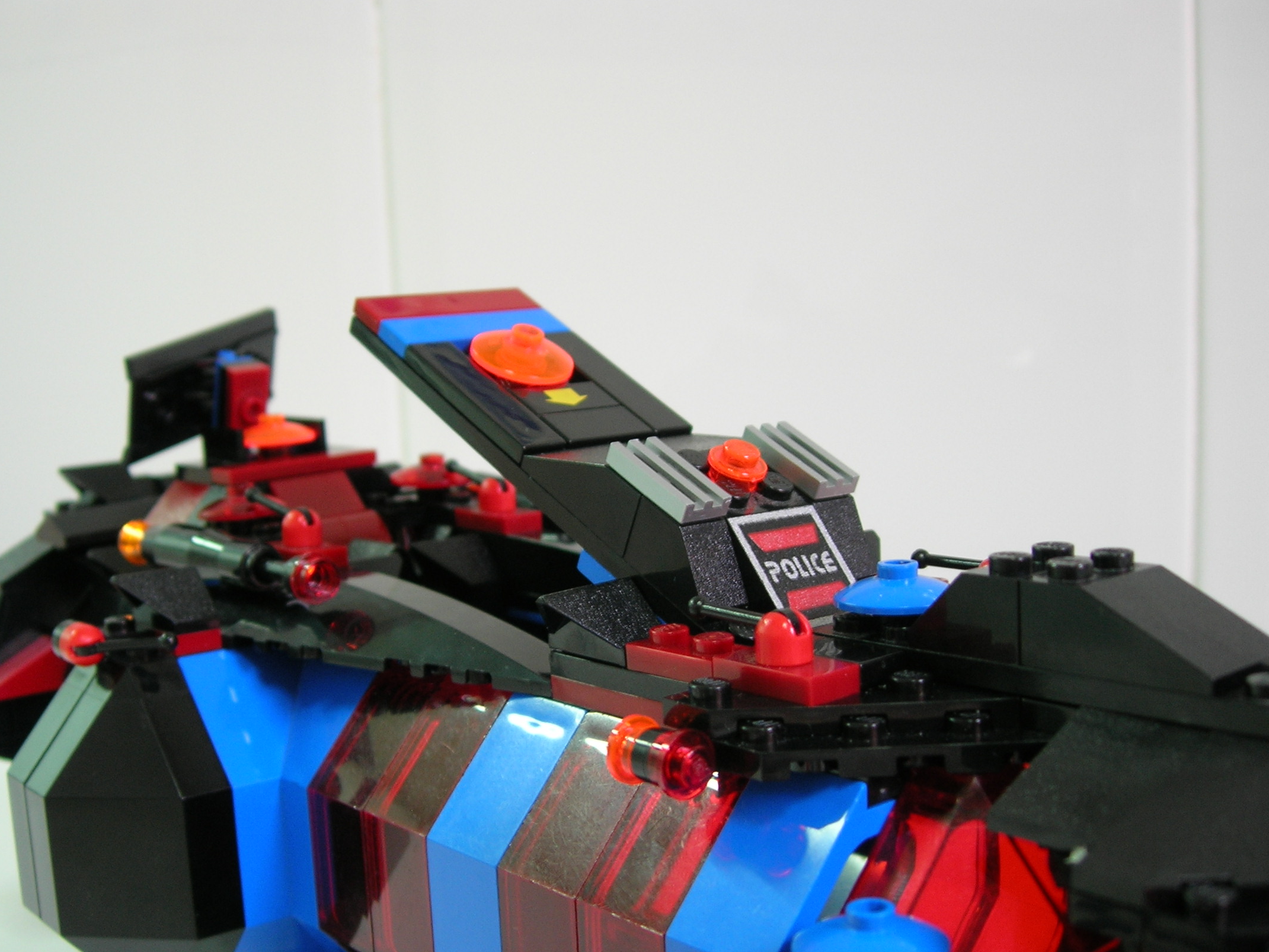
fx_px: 1686
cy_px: 554
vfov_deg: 31.5
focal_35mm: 46
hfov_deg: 41.2
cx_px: 561
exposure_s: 1/7.7
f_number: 2.8
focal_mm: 7.8
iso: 64
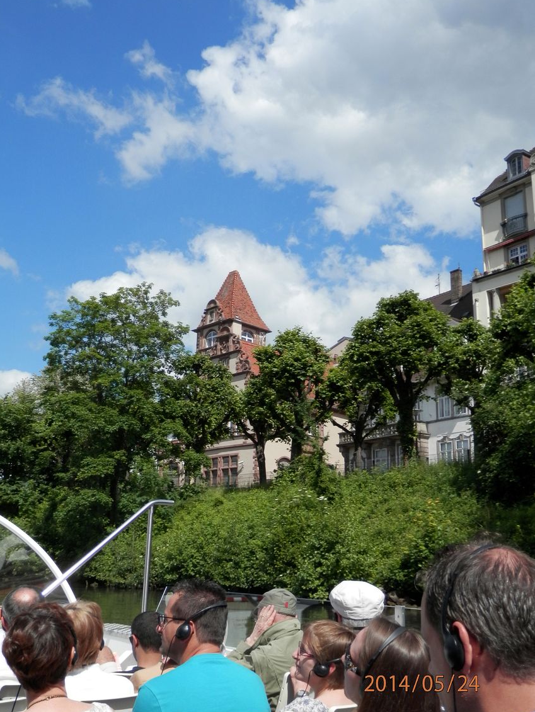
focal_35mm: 35
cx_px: 259
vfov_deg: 52.6
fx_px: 721
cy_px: 361
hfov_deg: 40.7
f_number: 9.7
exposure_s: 1/125
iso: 80
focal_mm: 6
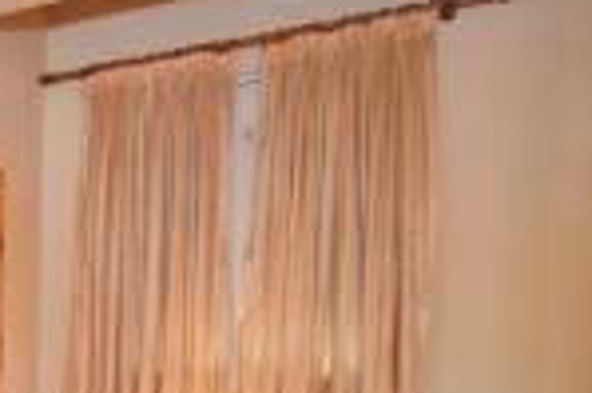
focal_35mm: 48
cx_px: -151
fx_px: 788
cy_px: 415
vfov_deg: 26.2
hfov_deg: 32.5
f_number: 4.5
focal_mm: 10
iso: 1100
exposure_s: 1/60
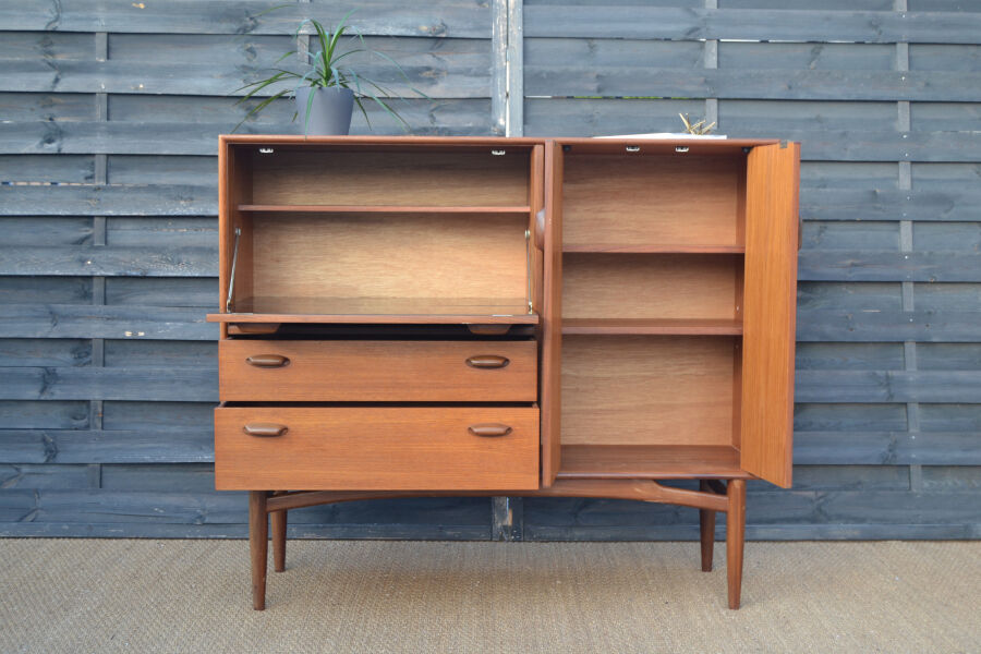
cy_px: 327
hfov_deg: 38.9
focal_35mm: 51
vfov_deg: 26.5
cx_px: 490
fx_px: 1390
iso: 280
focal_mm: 34
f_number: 5.6
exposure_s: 1/125
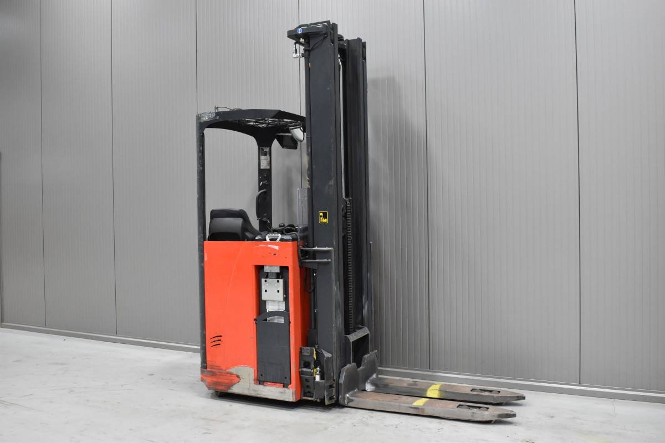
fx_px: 610
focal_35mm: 33
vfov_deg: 40.0
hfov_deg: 57.2
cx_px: 332
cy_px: 222
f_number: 5.6
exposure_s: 1/40
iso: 1600
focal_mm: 22
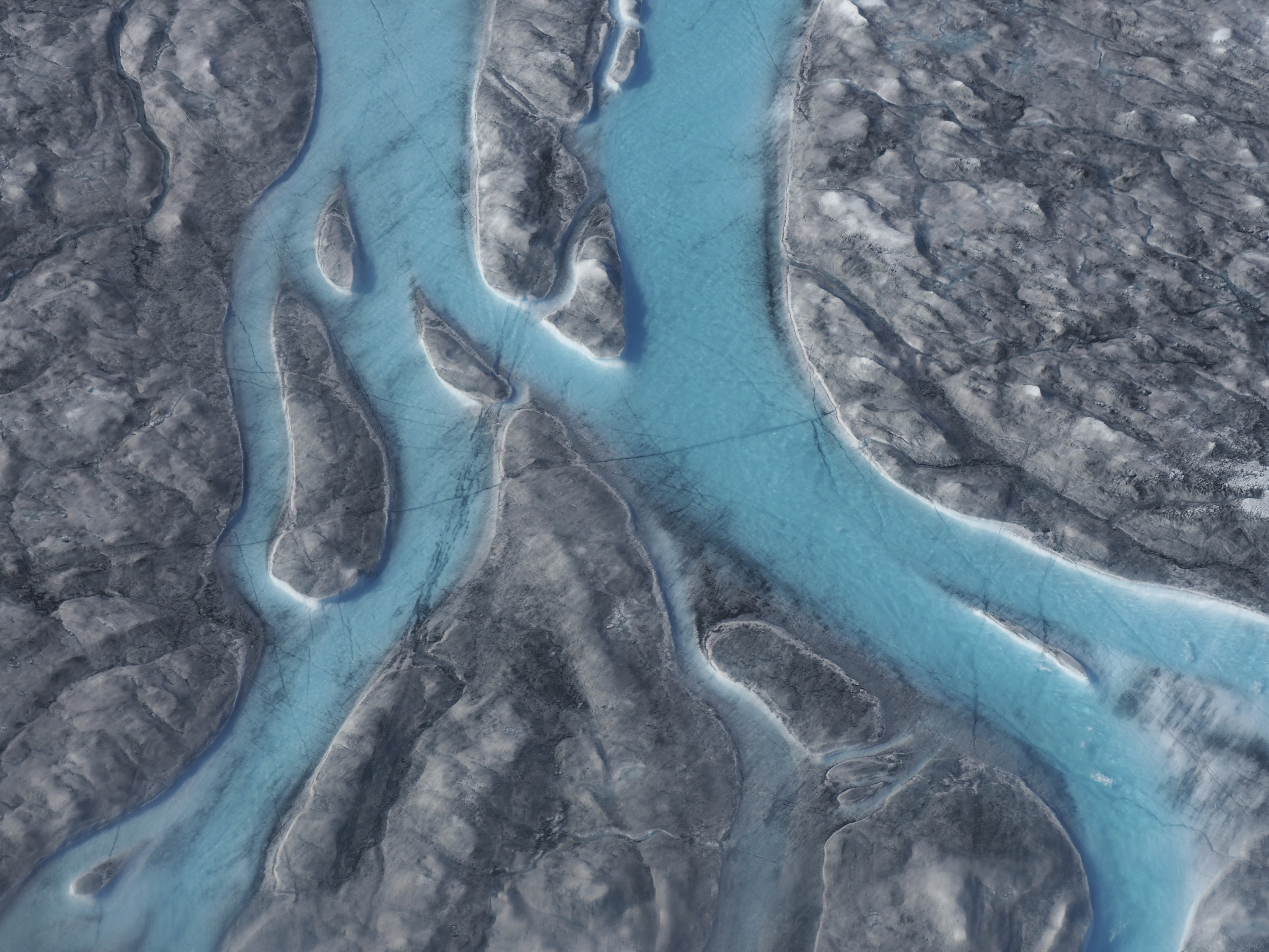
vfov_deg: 15.7
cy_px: 476
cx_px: 634
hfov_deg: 20.9
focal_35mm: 94
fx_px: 3446
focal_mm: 47
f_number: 11
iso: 200
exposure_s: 1/500
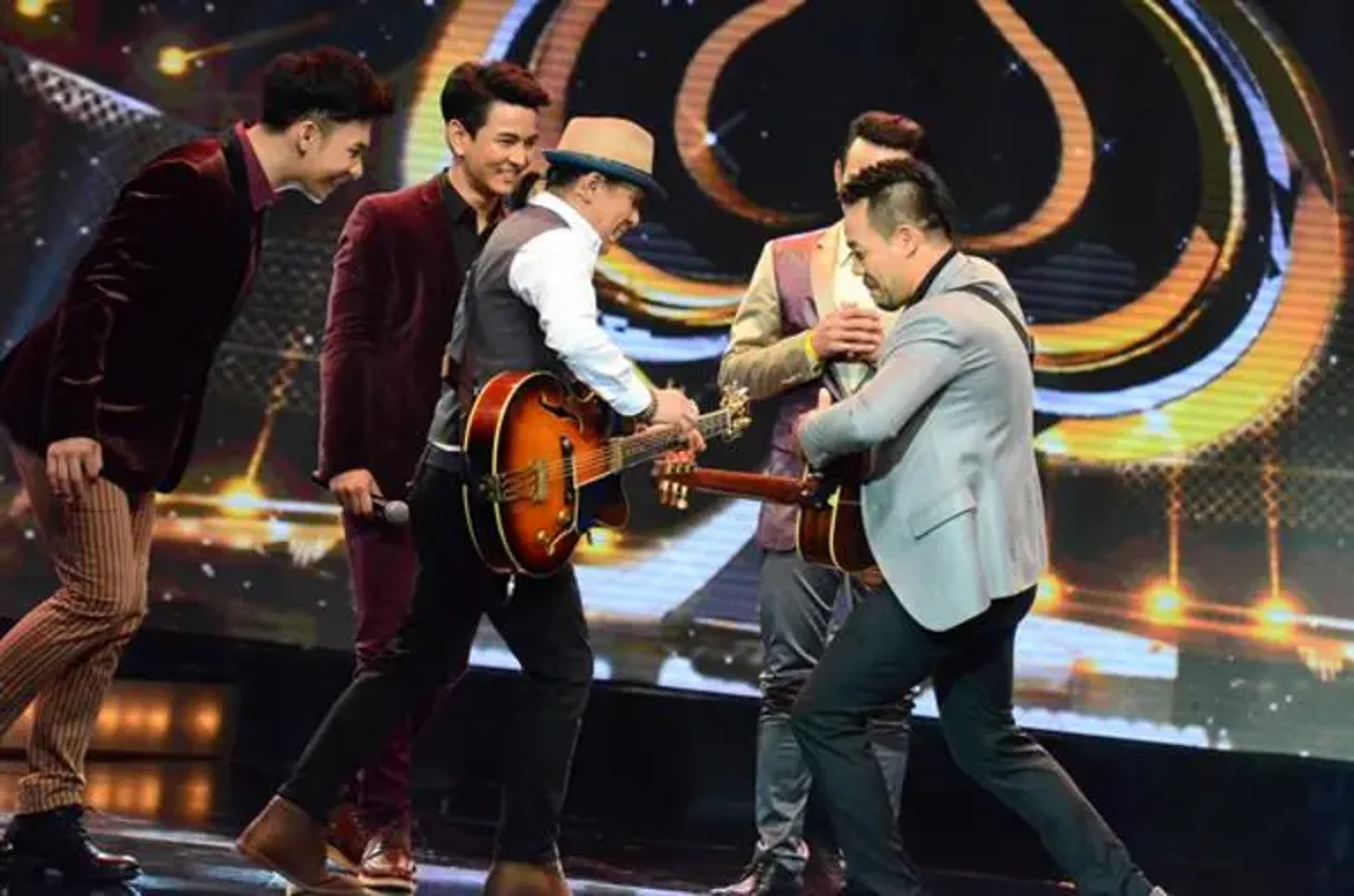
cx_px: 677
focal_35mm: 183
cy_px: 448
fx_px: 6866
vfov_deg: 7.5
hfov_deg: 11.3
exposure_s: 1/1250
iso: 6400
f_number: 3.5
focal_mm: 122
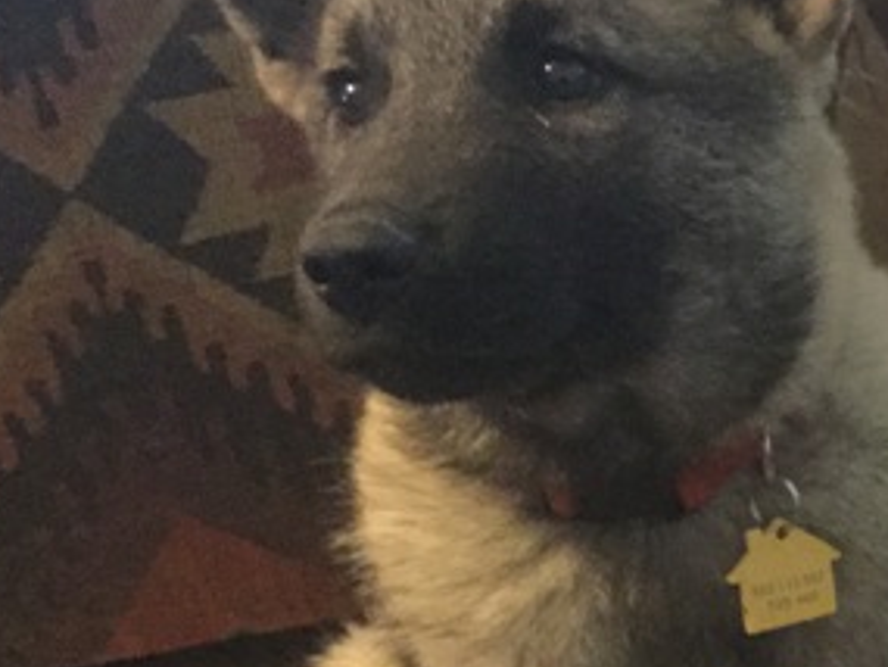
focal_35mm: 87
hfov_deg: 20.5
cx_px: 1153
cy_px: 505
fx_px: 2233
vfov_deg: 16.9
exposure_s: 1/15
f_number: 2.4
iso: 500
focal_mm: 3.3
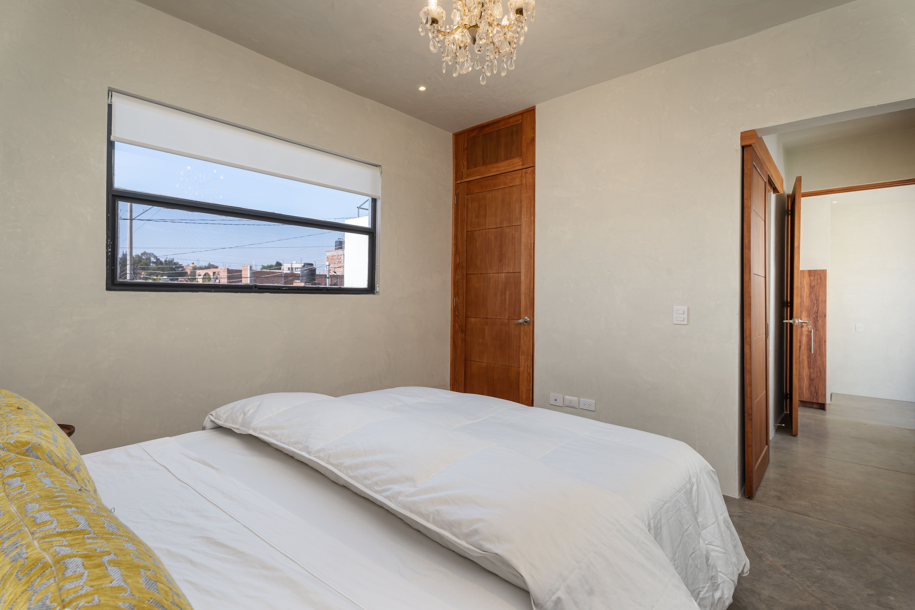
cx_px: 458
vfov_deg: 73.7
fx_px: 407
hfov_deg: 96.7
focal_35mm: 16
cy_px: 305
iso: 200
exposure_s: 1/8
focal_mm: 16
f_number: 10
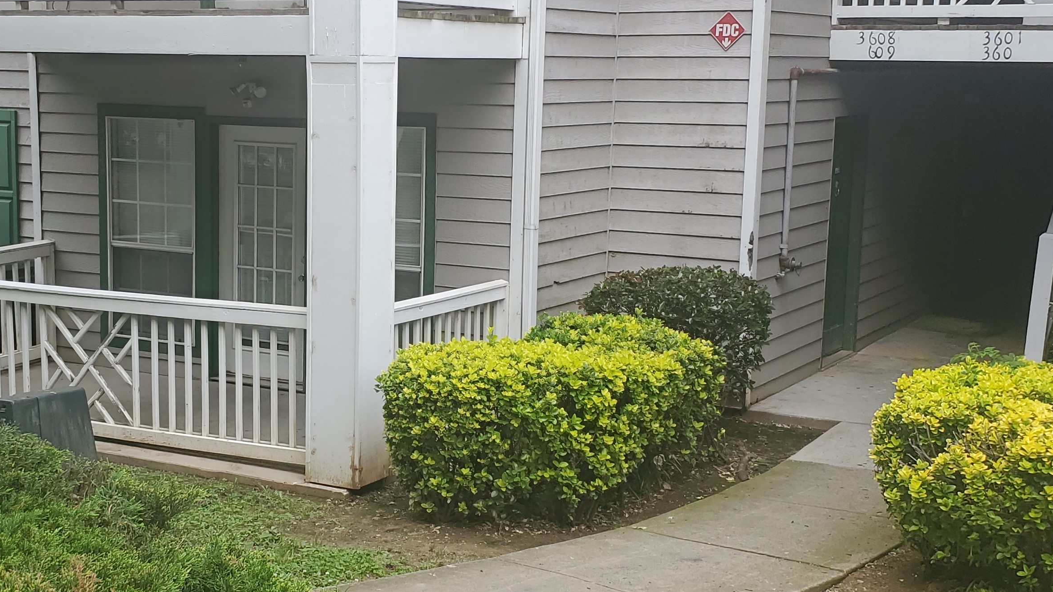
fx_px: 1033
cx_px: 377
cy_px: 291
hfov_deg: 53.3
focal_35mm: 37
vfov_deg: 32.0
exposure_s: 1/157
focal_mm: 4.3
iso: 50
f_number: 2.4
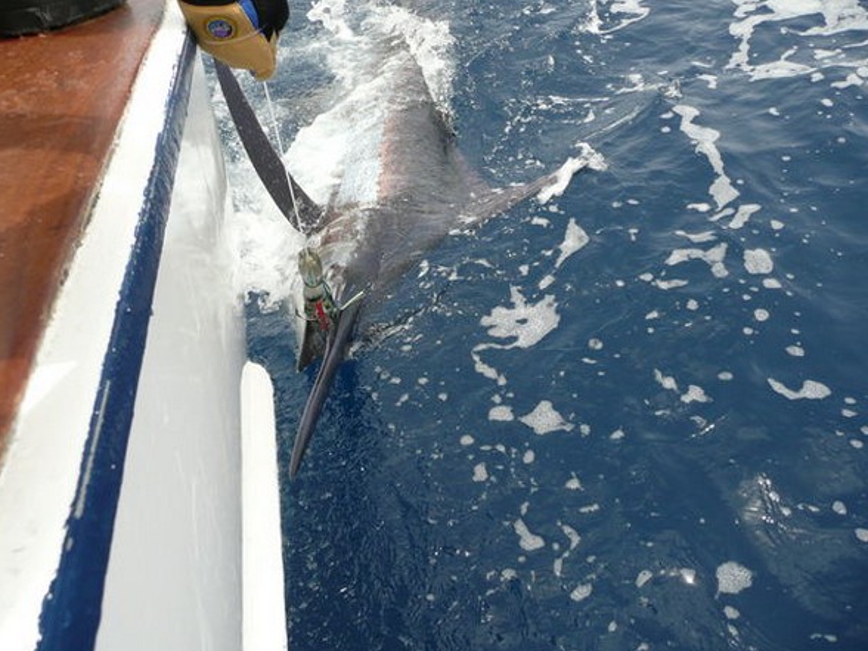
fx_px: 752
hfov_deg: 59.9
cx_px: 413
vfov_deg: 46.8
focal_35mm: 30
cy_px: 325
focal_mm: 4.6
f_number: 3.3
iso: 100
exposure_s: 1/500
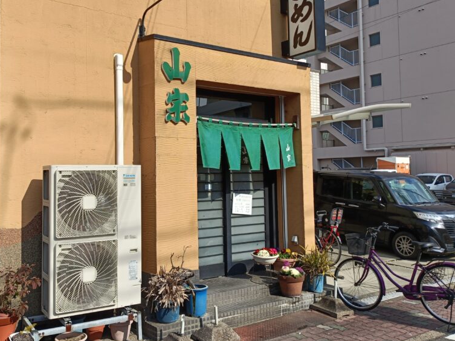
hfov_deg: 53.3
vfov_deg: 41.8
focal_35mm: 34
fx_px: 447
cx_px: 170
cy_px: 154
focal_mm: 4.7
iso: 64
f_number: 1.7
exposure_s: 1/909
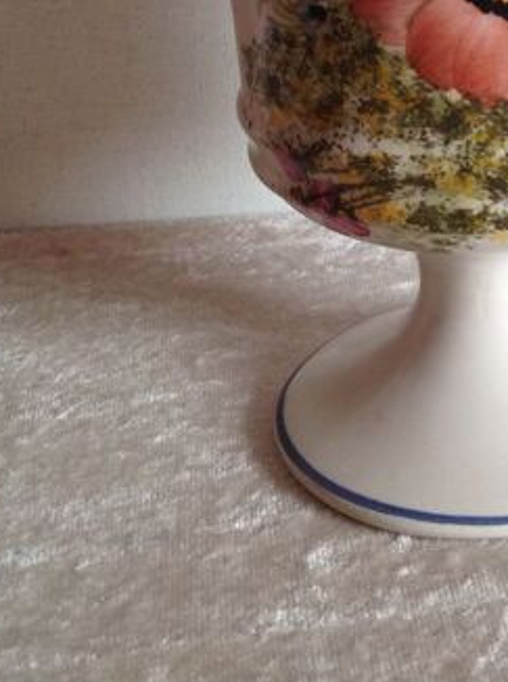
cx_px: 472
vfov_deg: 27.2
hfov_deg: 20.7
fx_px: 1355
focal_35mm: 69
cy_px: 70
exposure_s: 1/40
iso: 64
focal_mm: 4.28
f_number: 2.4
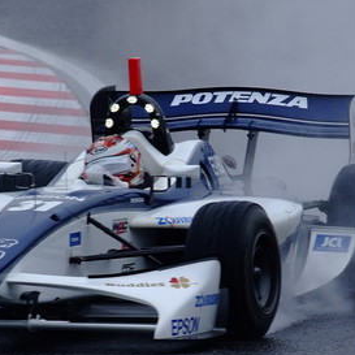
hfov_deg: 1.7
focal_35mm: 1007
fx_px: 11684
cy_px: 174
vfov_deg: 1.7
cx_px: 109
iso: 400
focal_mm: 300
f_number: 8
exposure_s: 1/500
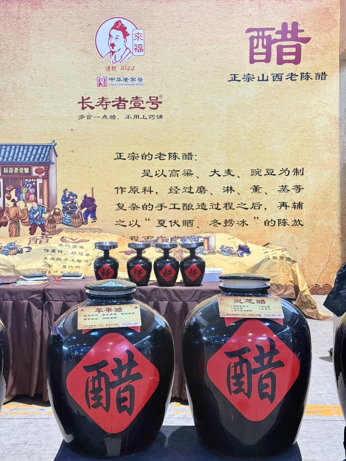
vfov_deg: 39.7
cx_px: 173
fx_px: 640
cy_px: 230
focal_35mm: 48
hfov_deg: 30.3
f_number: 1.78
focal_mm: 6.76
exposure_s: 1/33
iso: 320
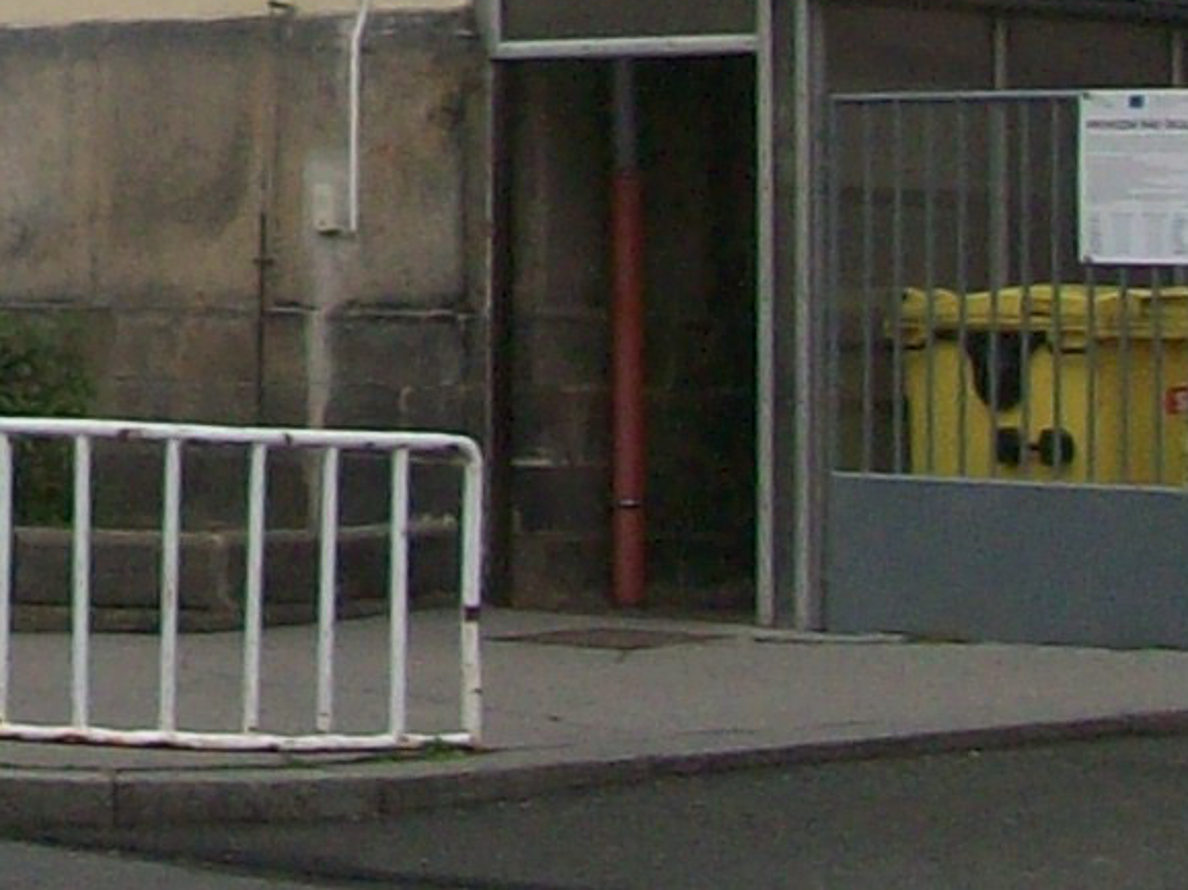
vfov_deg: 7.2
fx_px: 6621
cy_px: -1281
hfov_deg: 9.8
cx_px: -808
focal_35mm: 193
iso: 64
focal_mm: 5.7
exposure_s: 1/497
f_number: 2.8
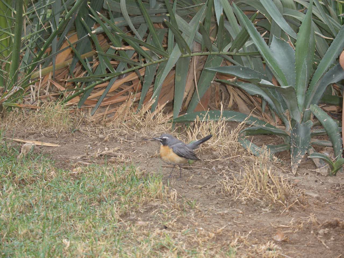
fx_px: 1312
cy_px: 129
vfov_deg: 11.2
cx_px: 172
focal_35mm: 132
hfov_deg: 14.9
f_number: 4
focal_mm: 28.4
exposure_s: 1/60
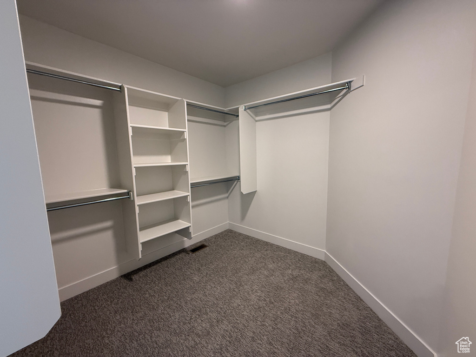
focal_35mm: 14
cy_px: 178
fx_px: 193
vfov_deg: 85.7
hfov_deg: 102.1
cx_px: 238
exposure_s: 1/120
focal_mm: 2.22
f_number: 2.2
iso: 250
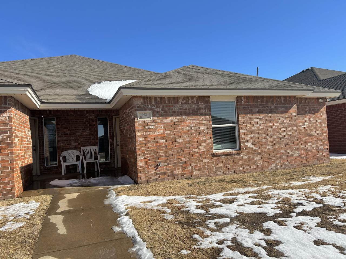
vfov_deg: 53.1
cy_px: 130
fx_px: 260
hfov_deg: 67.3
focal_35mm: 26
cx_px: 173
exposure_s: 1/4831
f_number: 1.5
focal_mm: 5.7
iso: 50
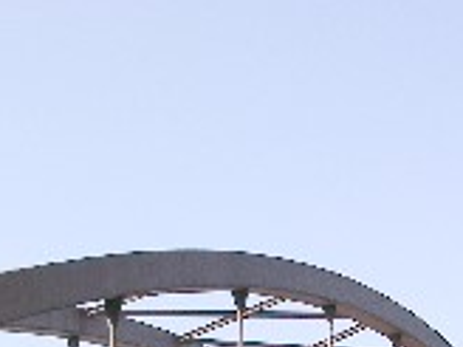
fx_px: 1672
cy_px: 547
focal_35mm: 125
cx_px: 171
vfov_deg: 11.3
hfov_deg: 15.7
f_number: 7.1
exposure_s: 1/114
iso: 50
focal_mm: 8.9
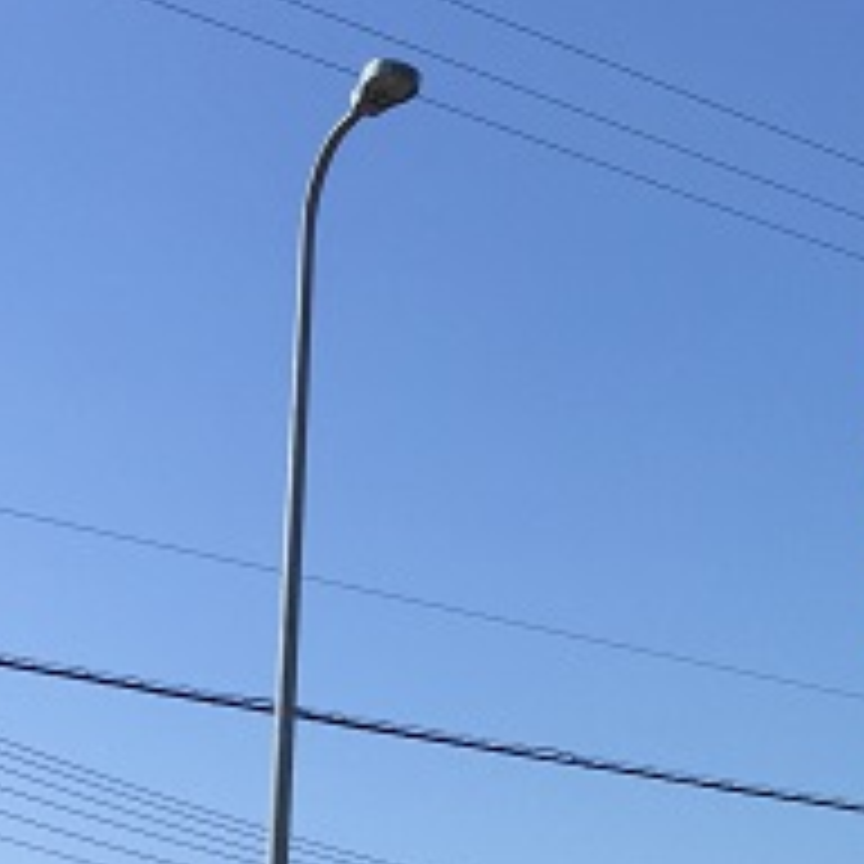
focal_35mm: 87
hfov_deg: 18.1
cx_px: 1235
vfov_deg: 19.3
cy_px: 909
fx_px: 2457
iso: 32
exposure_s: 1/2083
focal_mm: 4.15
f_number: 2.2
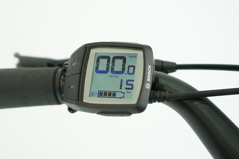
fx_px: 431
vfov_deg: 20.9
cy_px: 74
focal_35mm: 65
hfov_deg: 30.8
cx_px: 92
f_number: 5.6
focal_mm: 49
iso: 2500
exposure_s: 1/200
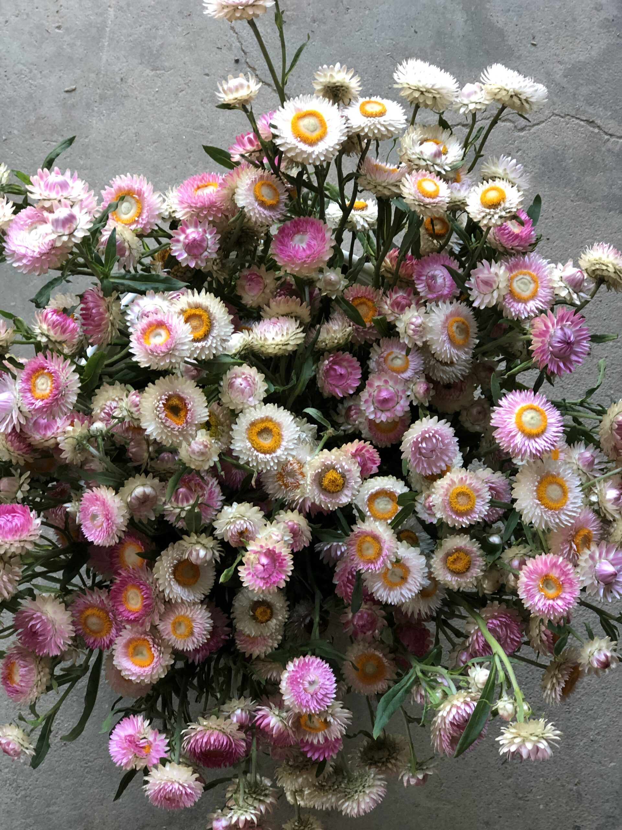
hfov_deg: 25.7
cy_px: 415
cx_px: 311
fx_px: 1366
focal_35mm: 57
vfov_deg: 33.8
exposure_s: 1/30
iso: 64
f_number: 2.8
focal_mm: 6.6
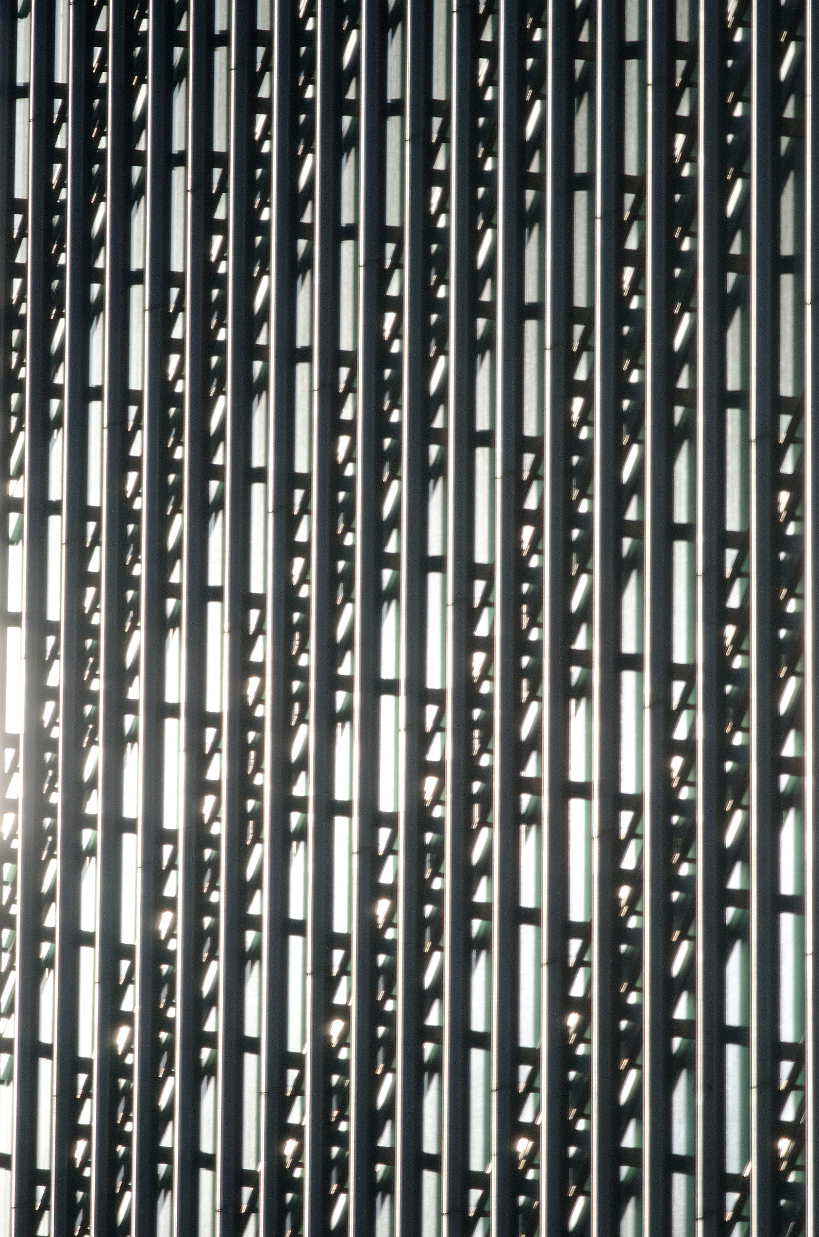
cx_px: 410
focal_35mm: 750
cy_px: 618
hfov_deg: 1.8
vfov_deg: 2.8
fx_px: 25715
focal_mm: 500
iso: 640
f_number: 8
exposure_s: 1/5000
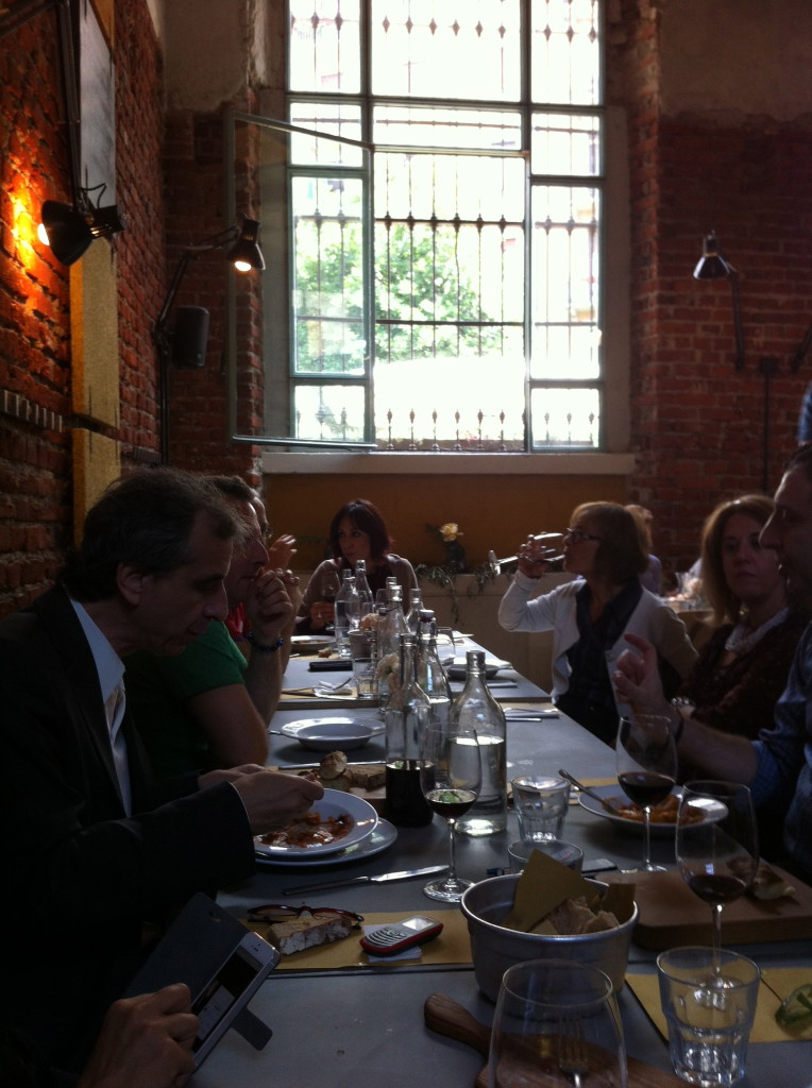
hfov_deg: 40.6
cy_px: 544
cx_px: 406
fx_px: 1098
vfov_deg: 52.7
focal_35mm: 35
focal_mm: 3.85
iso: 80
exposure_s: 1/40
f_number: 2.8
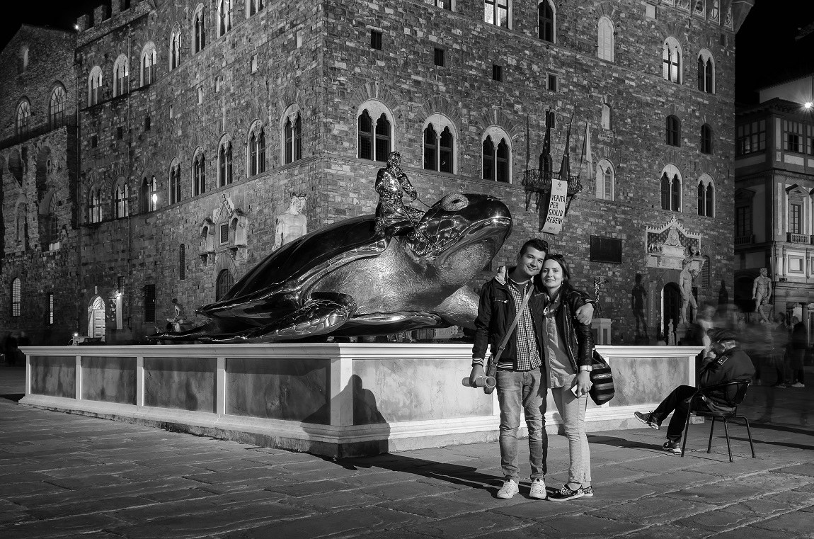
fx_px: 812
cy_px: 270
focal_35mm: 36
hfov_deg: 53.2
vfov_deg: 36.7
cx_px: 407
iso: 100
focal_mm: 24
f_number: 10
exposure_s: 2.5
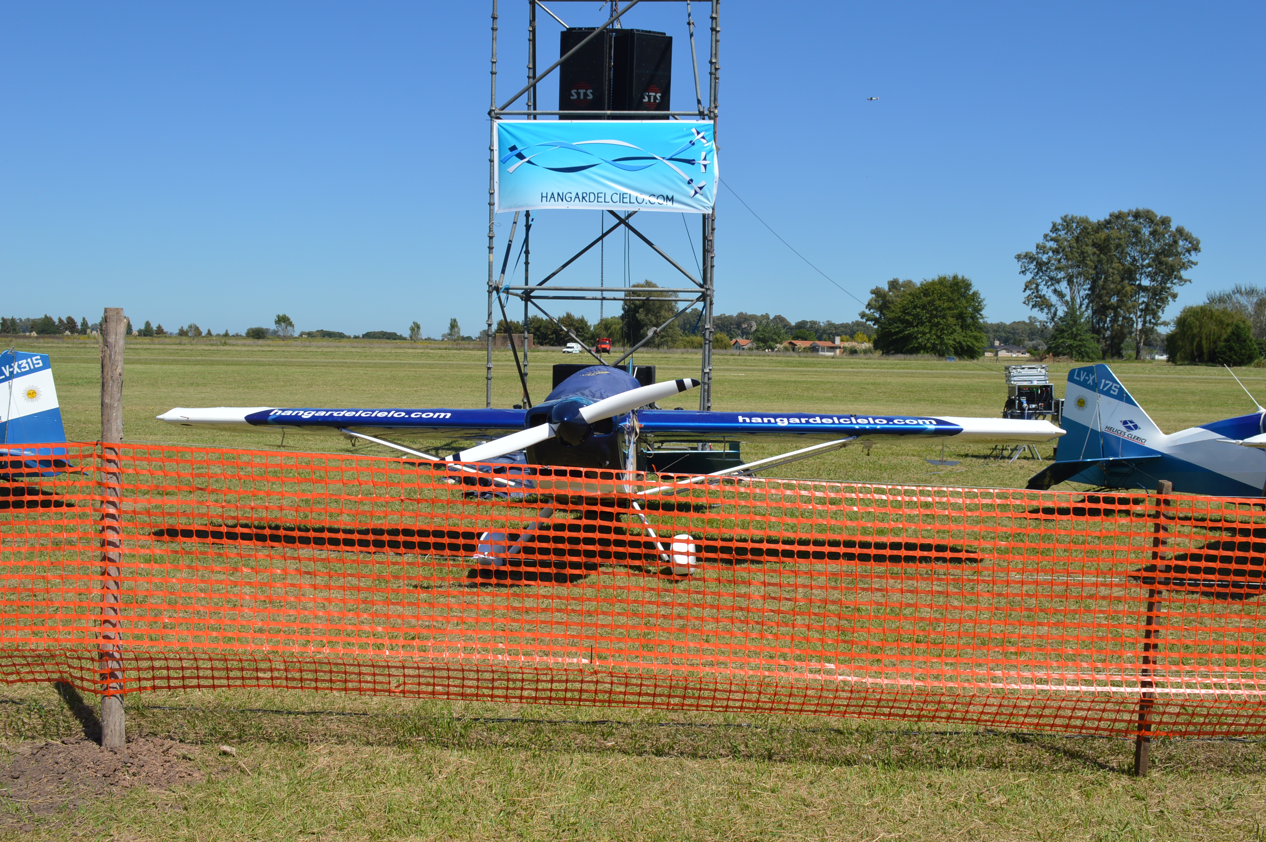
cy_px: 421
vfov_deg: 39.9
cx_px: 633
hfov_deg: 57.3
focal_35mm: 33
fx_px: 1159
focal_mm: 22
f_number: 9
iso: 100
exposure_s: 1/320
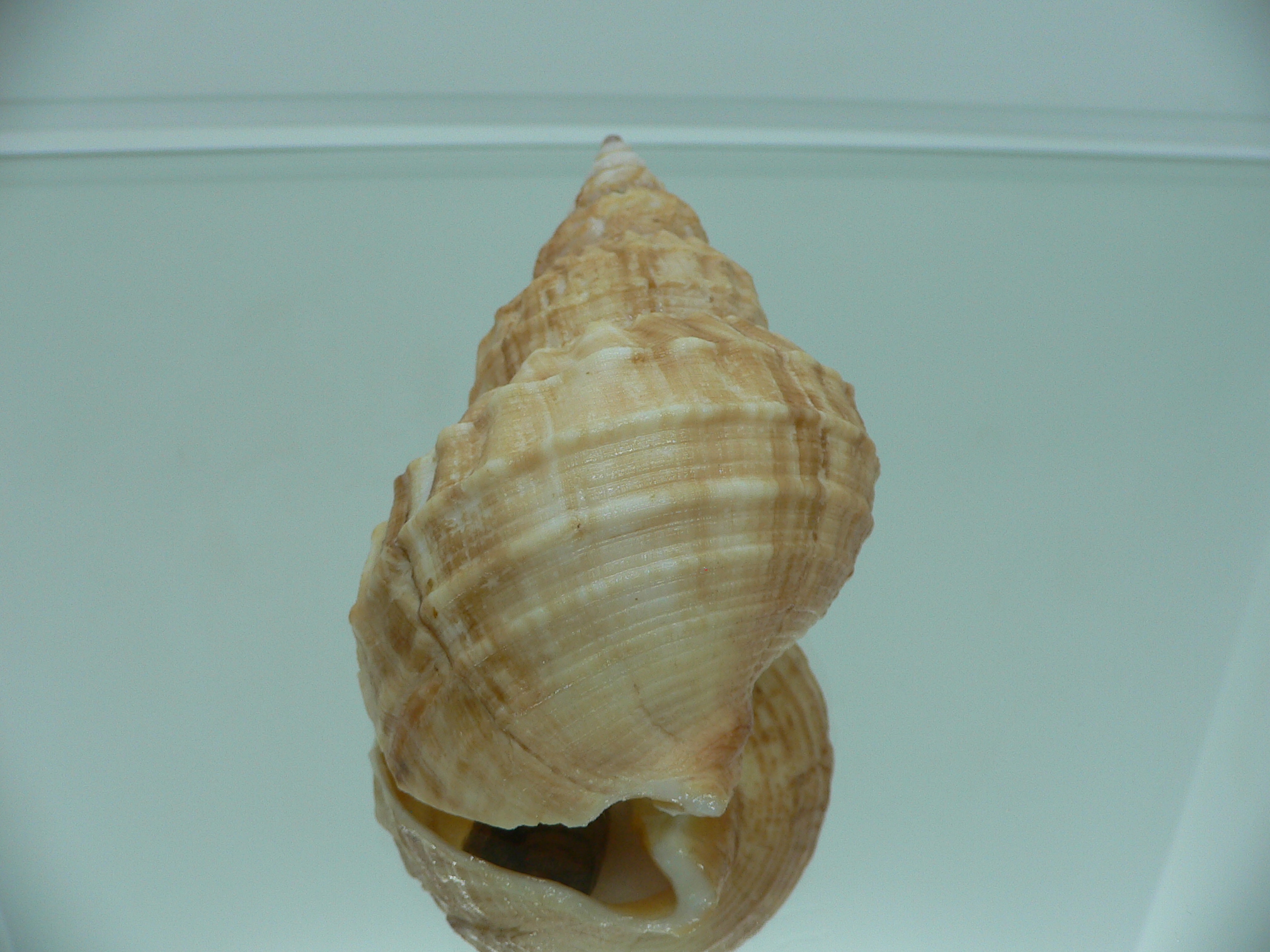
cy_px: 476
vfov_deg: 40.7
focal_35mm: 35
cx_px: 635
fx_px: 1284
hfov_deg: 52.6
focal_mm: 4.6
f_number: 2.8
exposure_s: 1/60
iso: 80
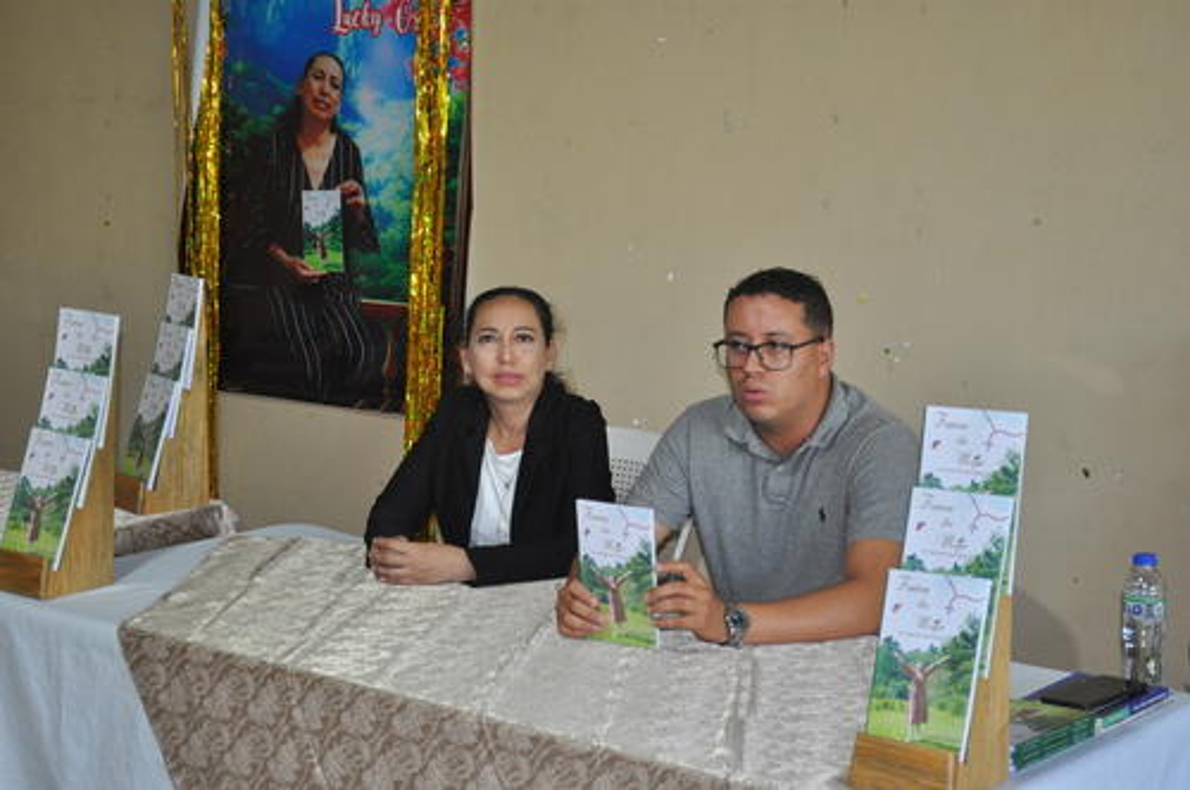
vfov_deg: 20.1
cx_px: 595
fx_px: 2228
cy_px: 395
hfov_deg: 29.9
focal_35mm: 68
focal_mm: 45
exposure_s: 1/60
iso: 800
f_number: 5.3
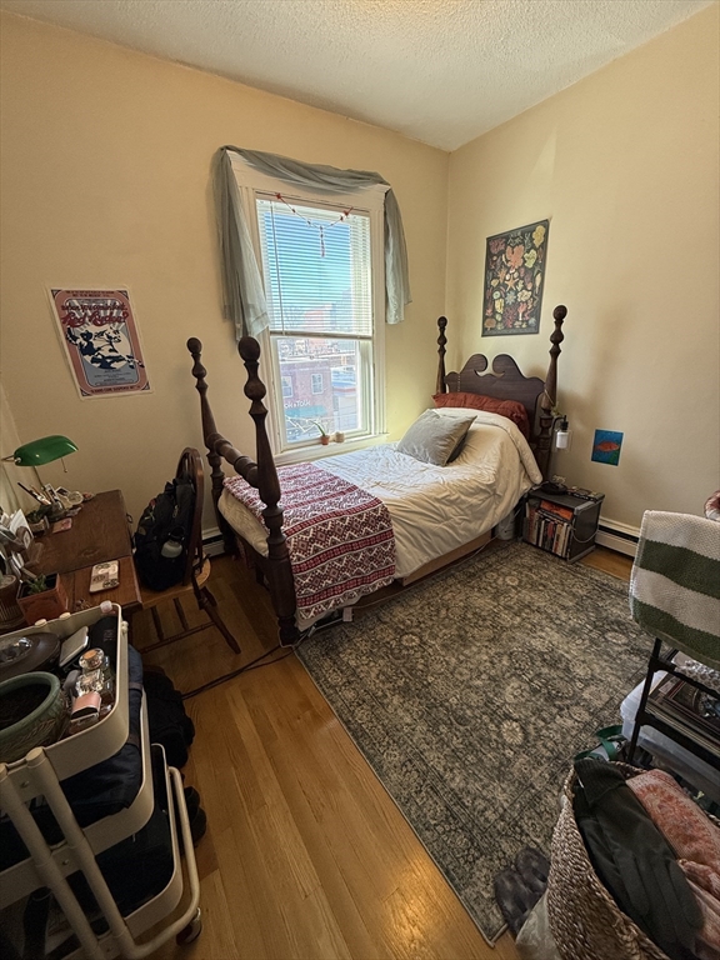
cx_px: 360
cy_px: 480
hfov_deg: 85.7
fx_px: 388
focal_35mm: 14
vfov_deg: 102.1
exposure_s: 1/120
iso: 160
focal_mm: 2.22
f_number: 2.2
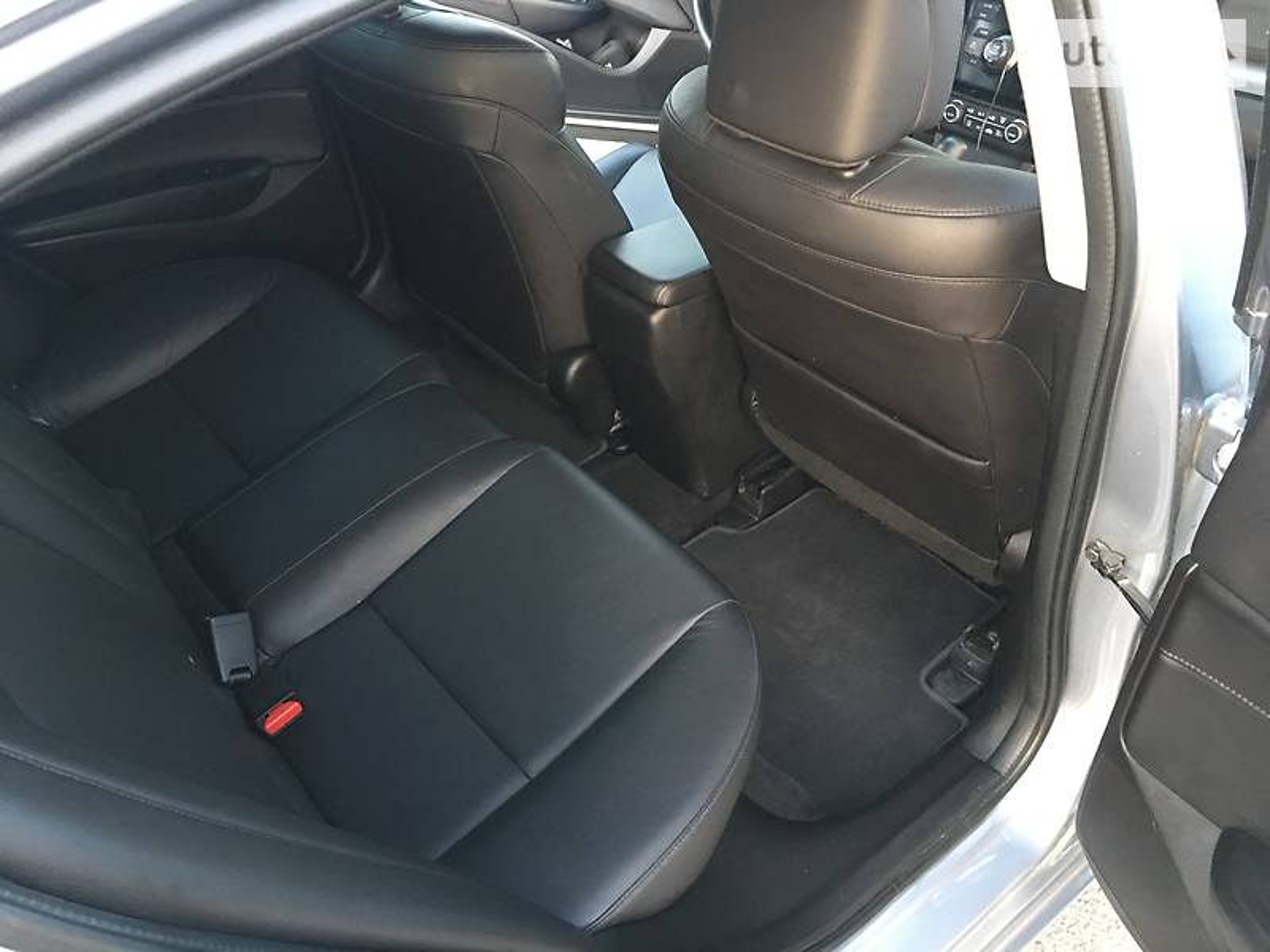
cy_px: 476
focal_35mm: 29
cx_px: 635
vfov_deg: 48.2
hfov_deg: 61.7
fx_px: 1064
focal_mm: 4.2
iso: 125
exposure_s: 1/8
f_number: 2.2
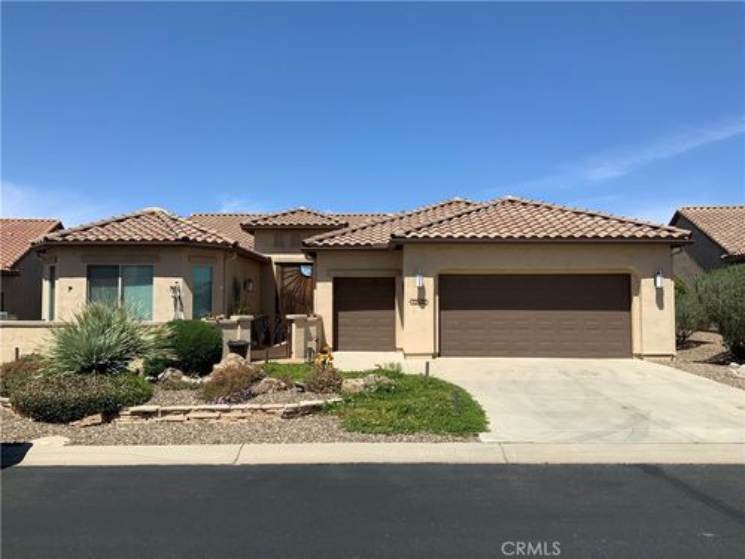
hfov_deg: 61.7
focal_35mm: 29
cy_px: 280
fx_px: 624
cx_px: 372
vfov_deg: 48.2
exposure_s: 1/2667
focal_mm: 3
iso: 20
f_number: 1.8
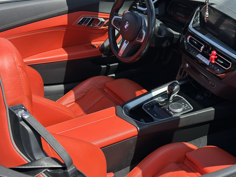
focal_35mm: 55
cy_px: 79
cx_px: 125
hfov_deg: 34.9
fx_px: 375
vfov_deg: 26.5
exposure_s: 1/2203
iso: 100
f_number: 1.78
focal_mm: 6.86
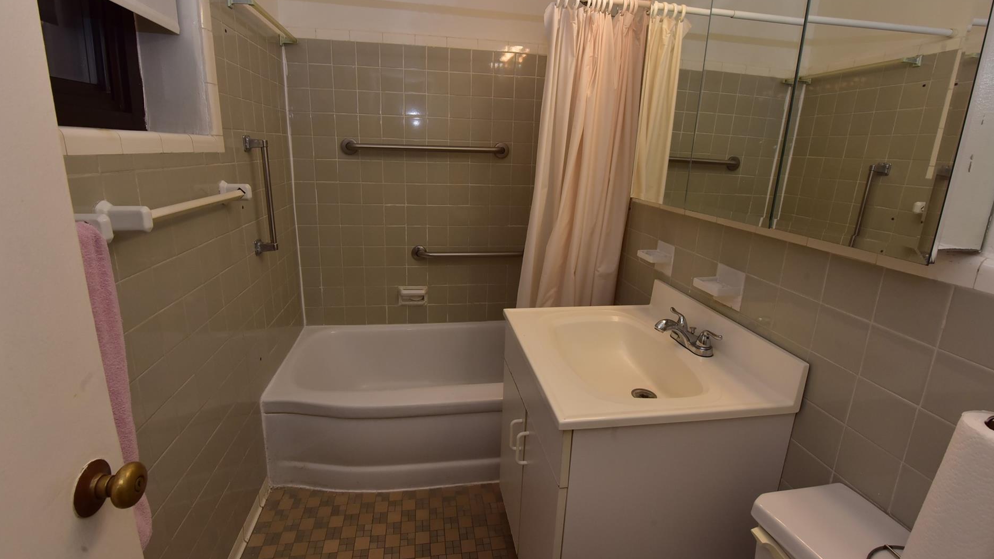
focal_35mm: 16
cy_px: 245
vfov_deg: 66.8
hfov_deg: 99.4
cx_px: 488
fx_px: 422
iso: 800
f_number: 11
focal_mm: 14
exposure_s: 1/125
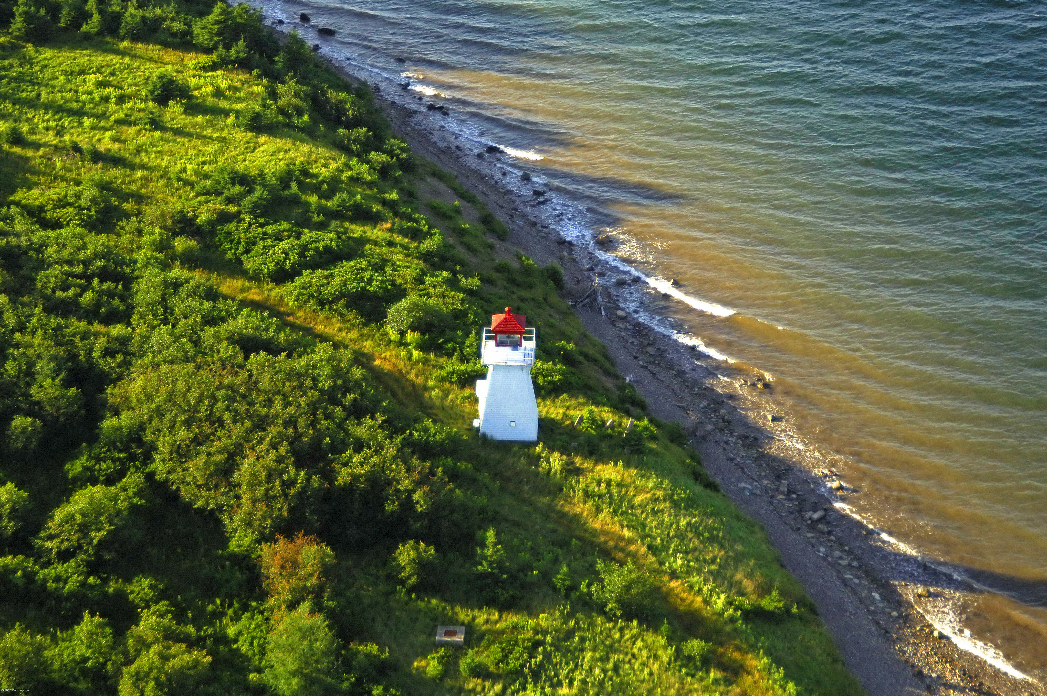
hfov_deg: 24.6
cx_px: 524
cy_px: 348
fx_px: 2396
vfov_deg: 16.5
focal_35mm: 82
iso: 400
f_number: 5
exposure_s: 1/1000
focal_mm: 55
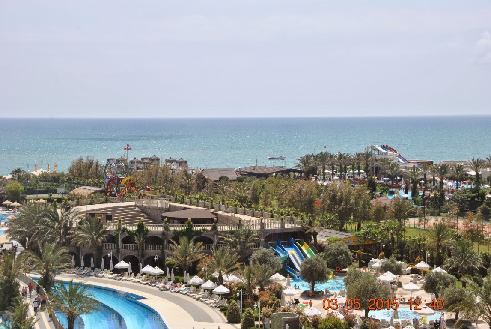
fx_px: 983
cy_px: 164
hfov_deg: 28.0
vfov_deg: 19.0
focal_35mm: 72
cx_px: 246
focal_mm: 48
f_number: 9
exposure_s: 1/320
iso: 100
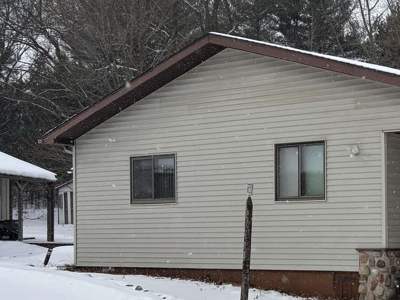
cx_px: 512
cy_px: 216
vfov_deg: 20.9
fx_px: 809
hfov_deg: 24.4
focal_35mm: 70
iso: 50
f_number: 1.6
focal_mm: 5.96
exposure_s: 1/4608
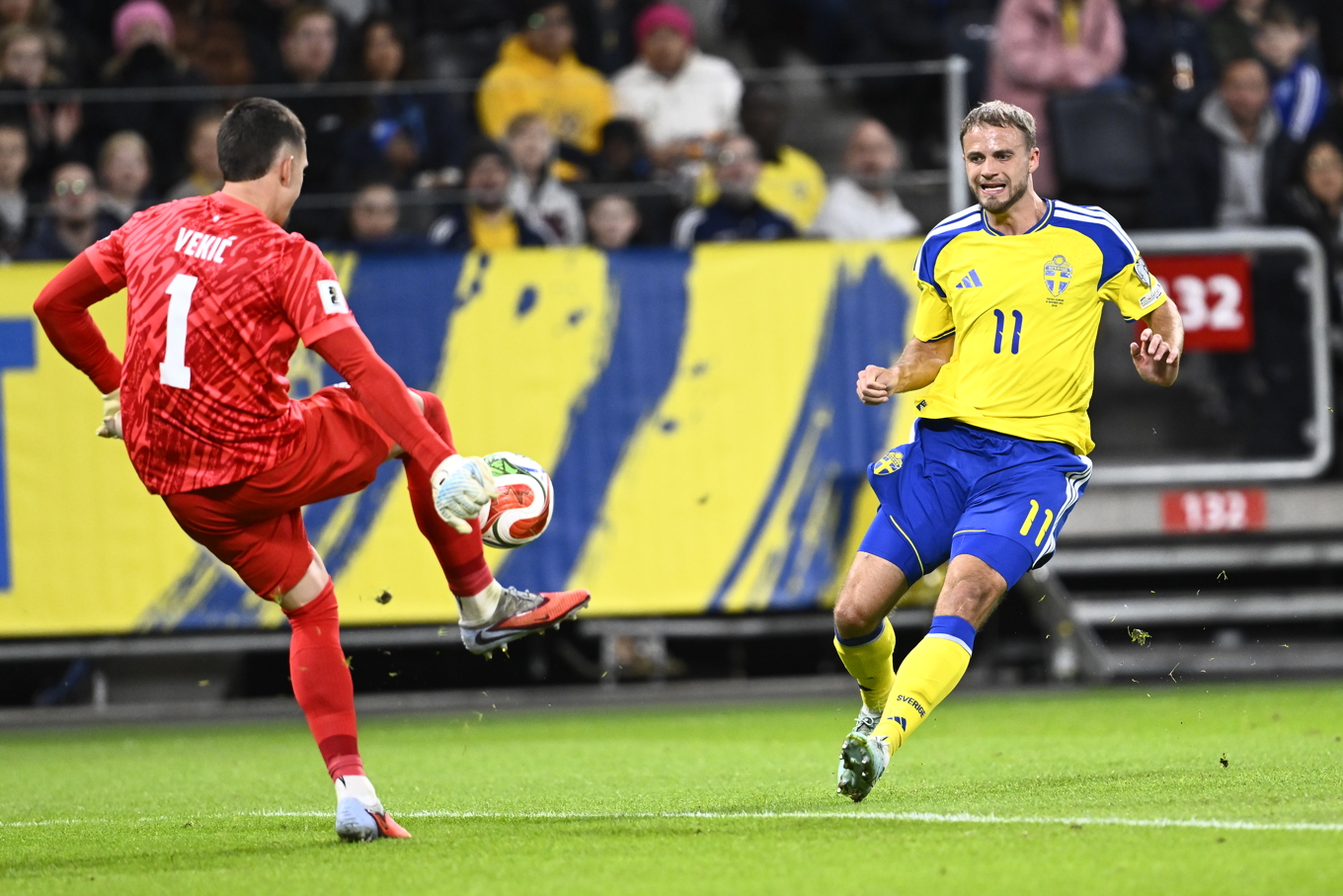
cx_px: 672
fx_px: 14923
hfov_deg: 5.2
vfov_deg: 3.4
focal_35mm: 400
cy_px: 448
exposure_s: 1/2000
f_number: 2.8
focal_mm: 400
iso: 2000
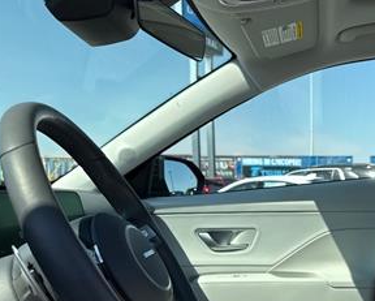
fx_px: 578
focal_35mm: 52
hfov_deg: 34.3
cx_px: 324
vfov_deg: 28.1
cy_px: 270
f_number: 1.78
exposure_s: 1/1046
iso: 80
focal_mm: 6.76
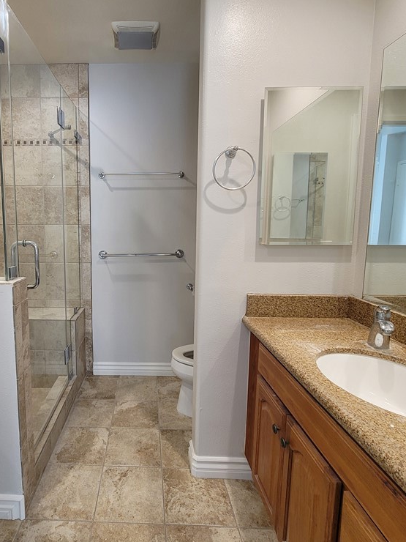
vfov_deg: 87.7
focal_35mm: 18
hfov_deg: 69.8
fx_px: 281
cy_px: 256
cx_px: 139
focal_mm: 2.2
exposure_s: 1/59
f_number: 2.2
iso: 125
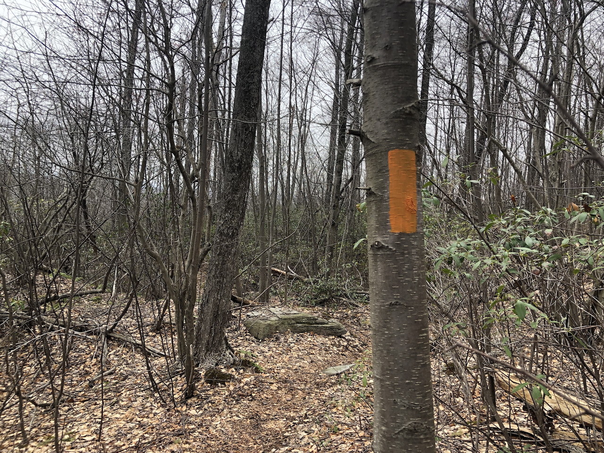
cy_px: 226
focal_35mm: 28
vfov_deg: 49.7
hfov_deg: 63.4
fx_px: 489
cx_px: 302
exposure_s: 1/219
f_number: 1.8
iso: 20
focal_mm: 3.99
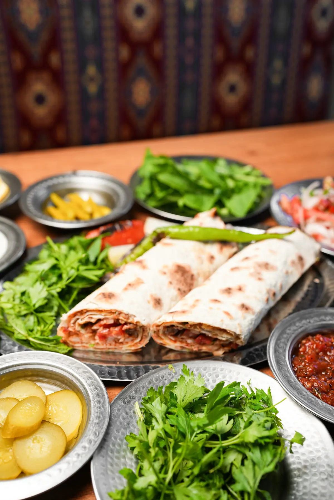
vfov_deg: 54.4
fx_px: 486
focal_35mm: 35
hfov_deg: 37.9
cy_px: 250
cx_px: 167
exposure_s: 1/60
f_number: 4
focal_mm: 35
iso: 250
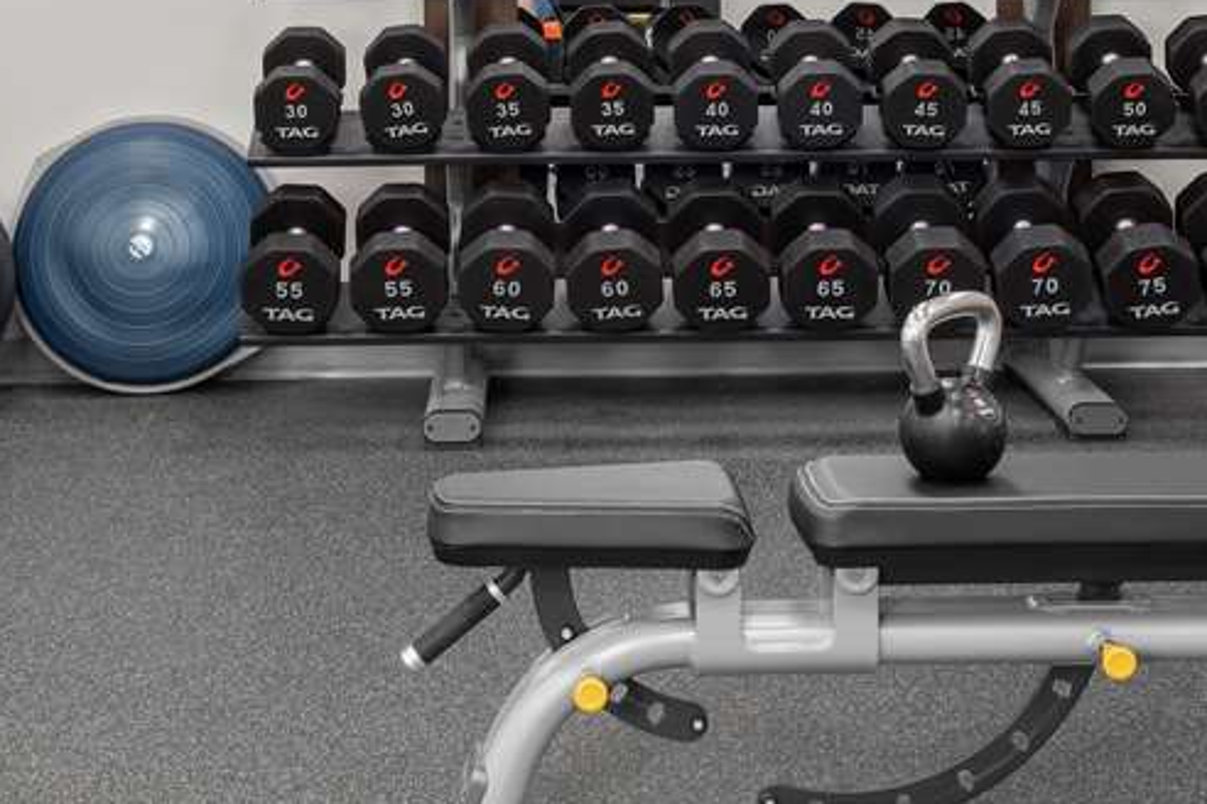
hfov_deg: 25.5
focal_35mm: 79
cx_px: 796
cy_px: 157
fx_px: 2648
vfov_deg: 17.1
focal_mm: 38
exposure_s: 1/60
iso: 800
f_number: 16
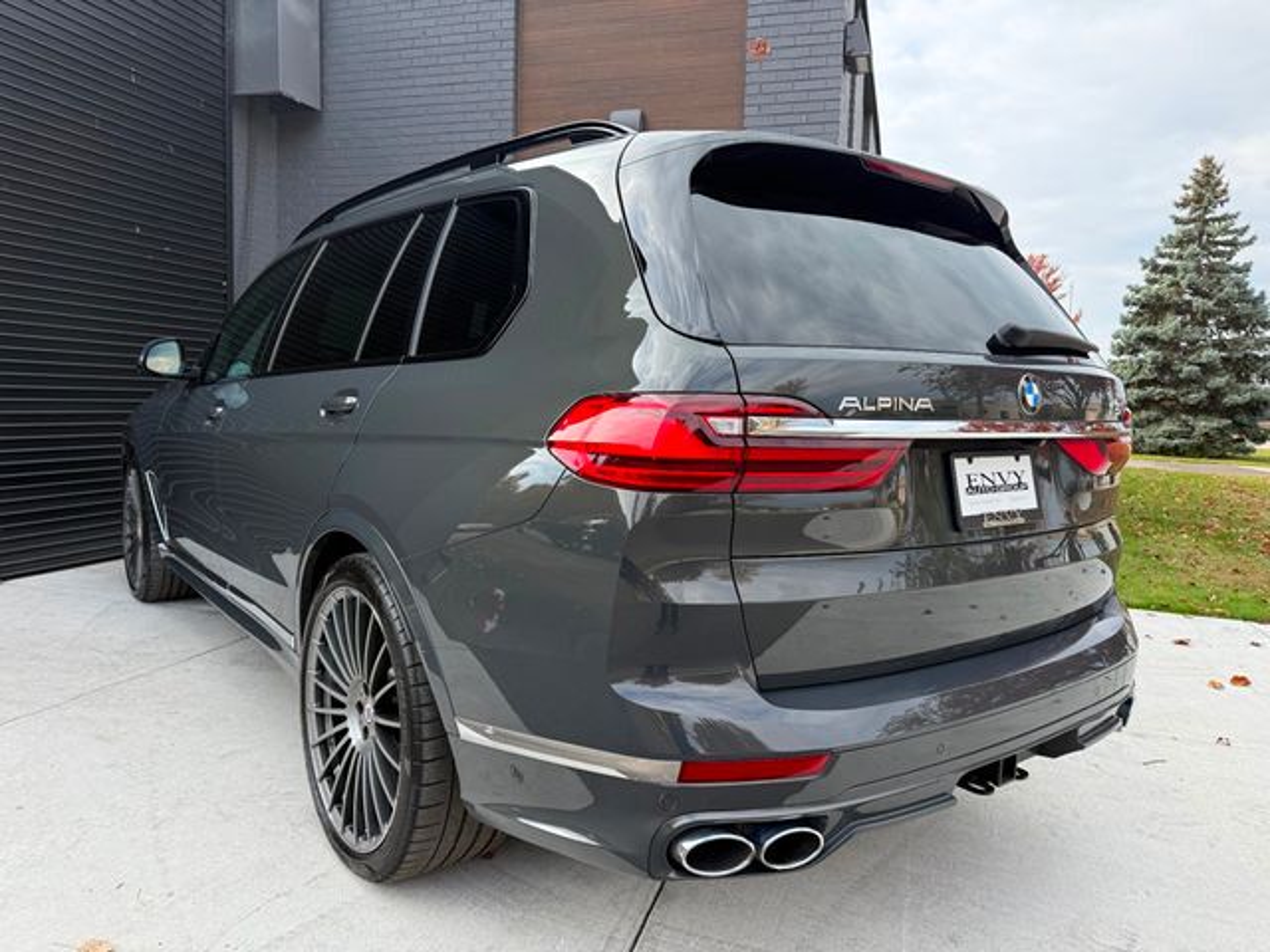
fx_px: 881
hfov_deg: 71.6
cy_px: 476
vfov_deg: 56.8
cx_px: 635
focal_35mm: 24
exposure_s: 1/1337
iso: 100
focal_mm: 6.76
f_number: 1.78
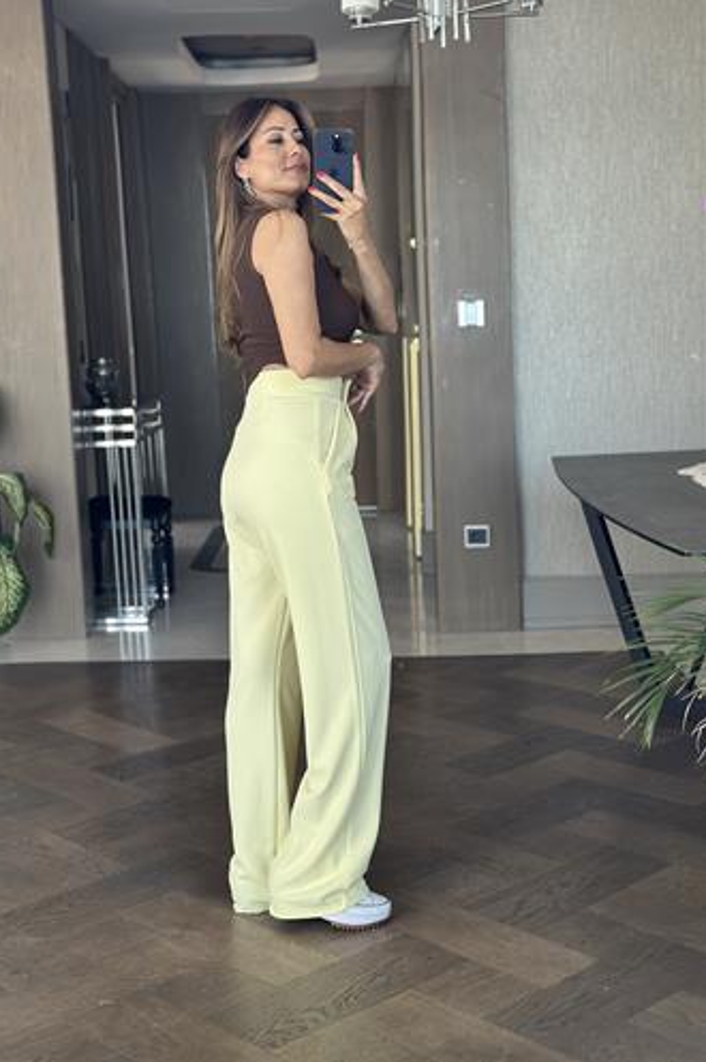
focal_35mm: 51
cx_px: 304
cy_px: 522
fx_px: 1502
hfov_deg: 26.4
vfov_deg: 38.9
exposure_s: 1/115
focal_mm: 6.86
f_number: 1.78
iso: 125
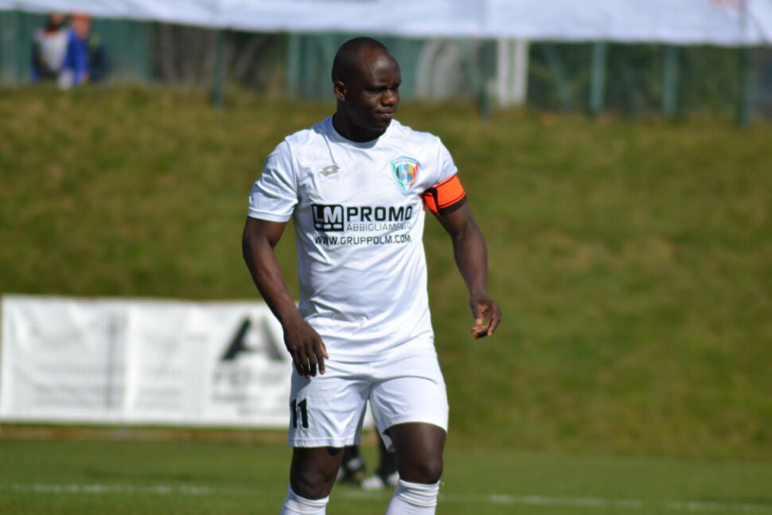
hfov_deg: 4.6
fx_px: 9651
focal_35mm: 450
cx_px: 386
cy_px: 258
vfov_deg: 3.1
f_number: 7.1
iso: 280
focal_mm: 300
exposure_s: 1/2000
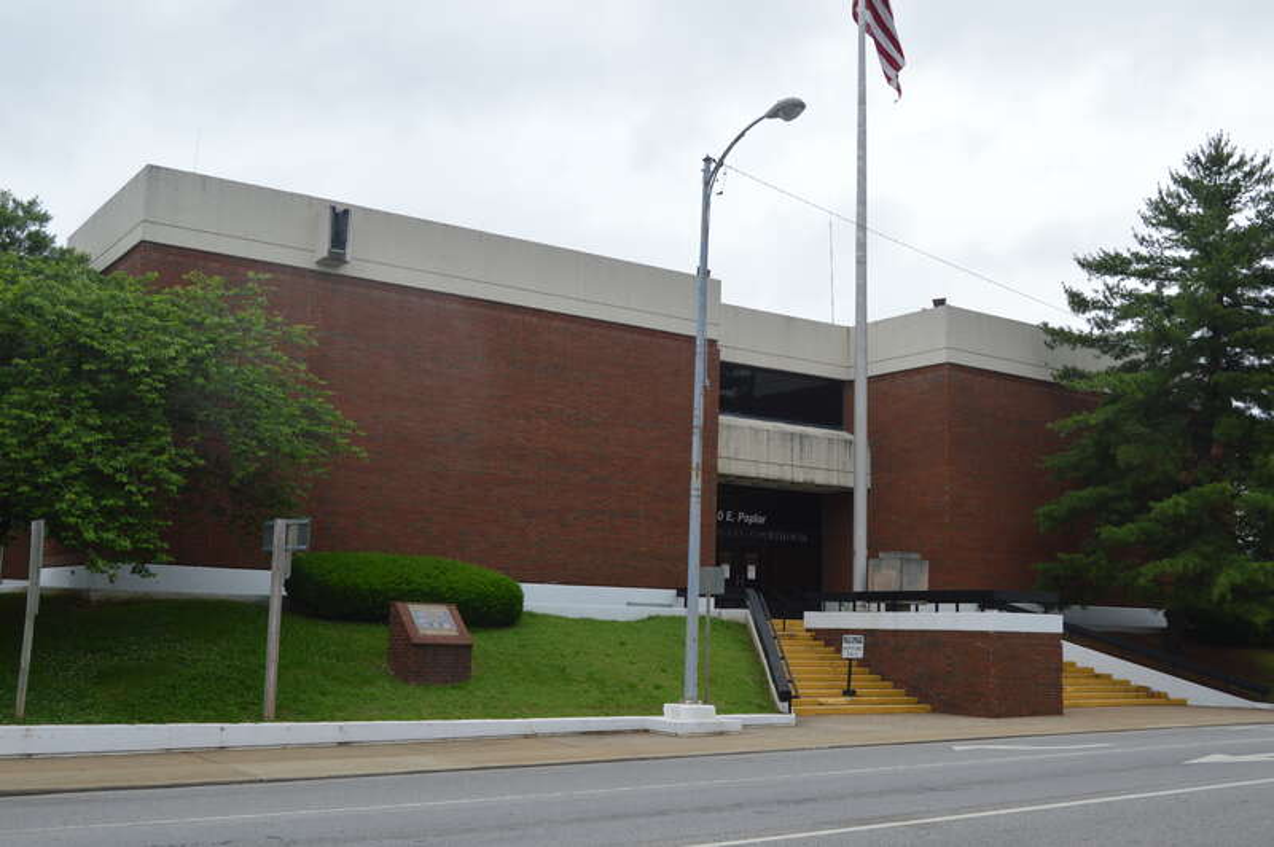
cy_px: 424
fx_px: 1379
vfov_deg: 34.2
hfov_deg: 49.6
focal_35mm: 39
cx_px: 637
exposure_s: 1/200
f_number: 7.1
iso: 100
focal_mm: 26
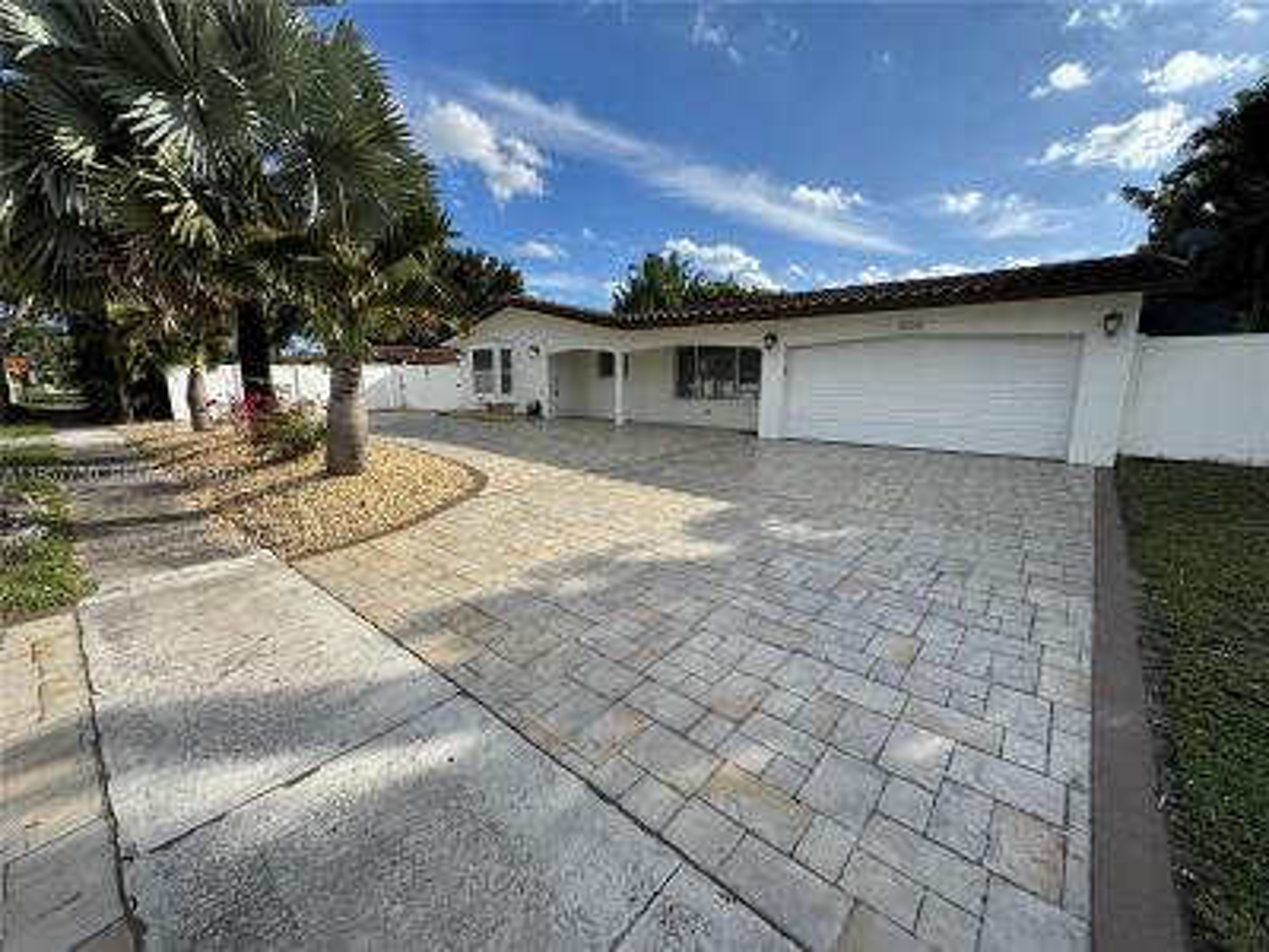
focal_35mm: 14
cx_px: 634
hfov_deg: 102.1
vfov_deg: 85.7
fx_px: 513
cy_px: 476
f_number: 2.2
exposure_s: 1/1709
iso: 50
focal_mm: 2.22
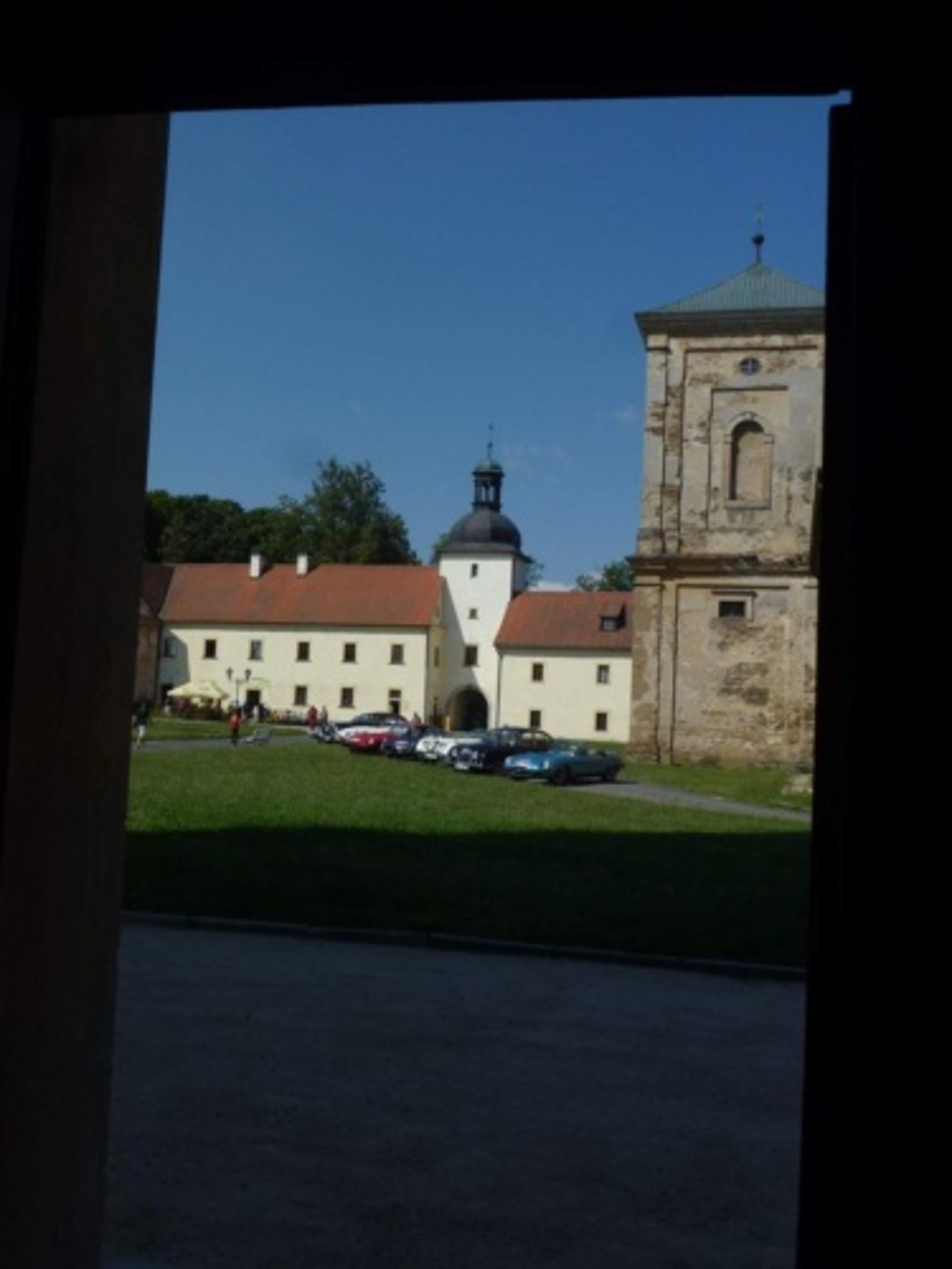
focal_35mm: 33
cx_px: 476
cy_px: 634
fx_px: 1210
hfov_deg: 42.9
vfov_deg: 55.4
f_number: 4
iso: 100
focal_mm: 5.9
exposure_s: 1/1600
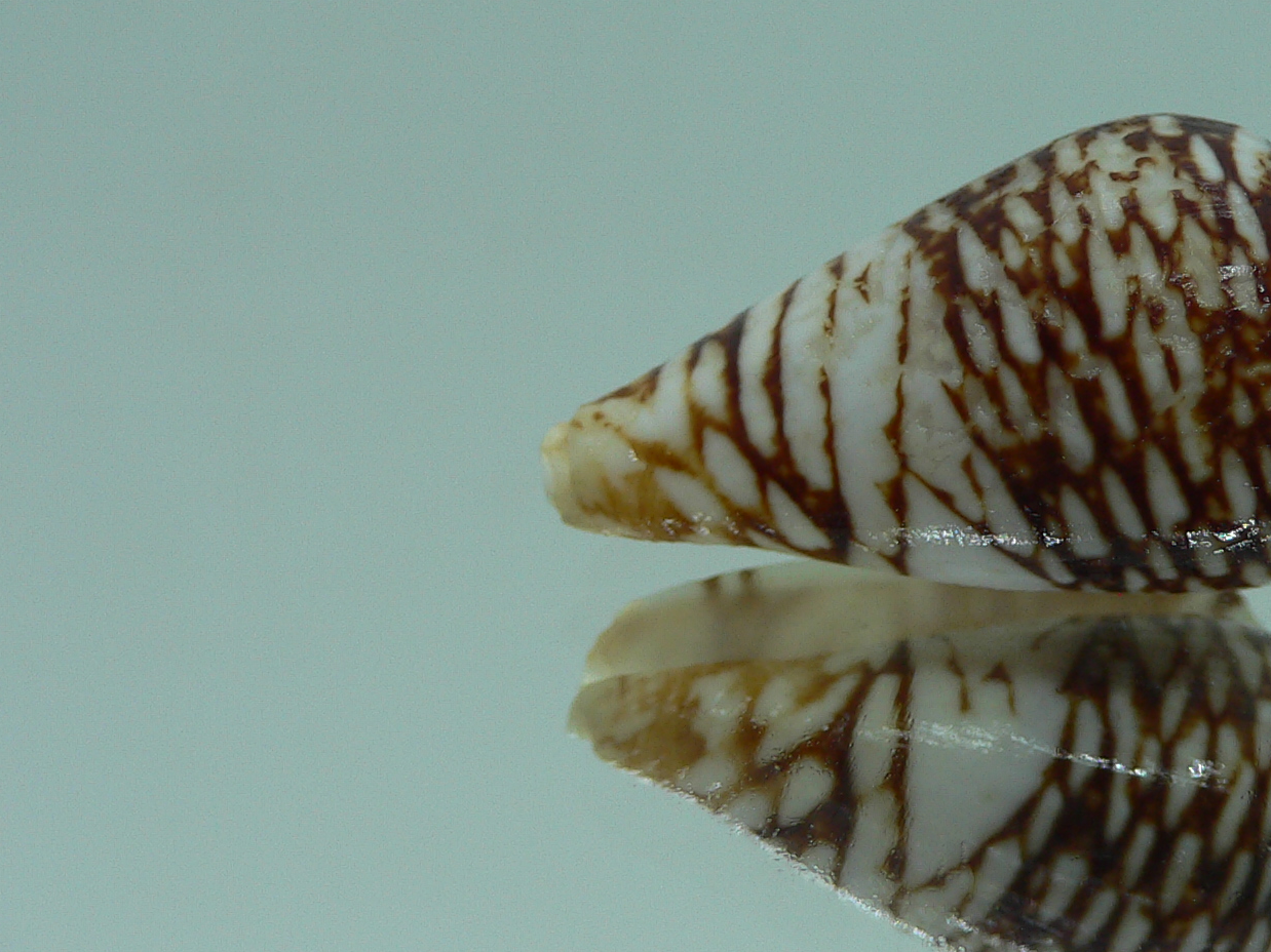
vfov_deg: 25.6
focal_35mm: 57
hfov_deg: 32.9
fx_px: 2092
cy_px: 442
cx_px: 1004
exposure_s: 1/60
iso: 80
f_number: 2.8
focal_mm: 4.6
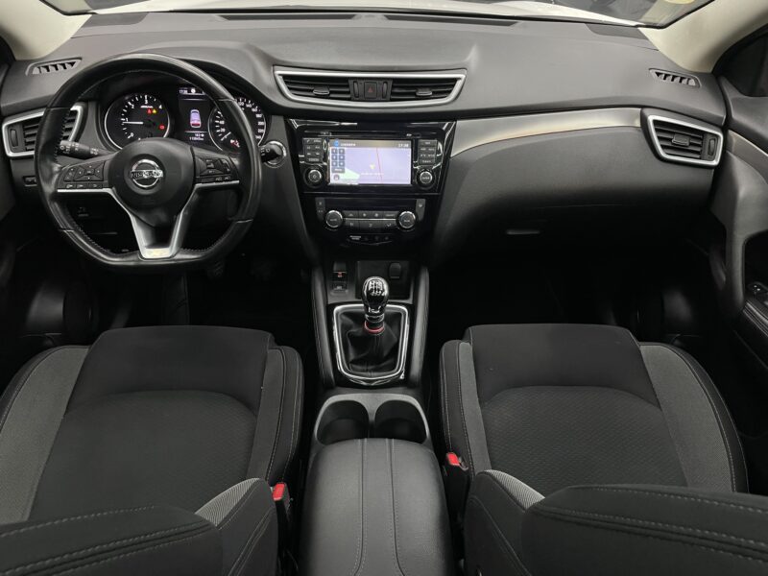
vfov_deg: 53.1
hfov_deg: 67.3
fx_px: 577
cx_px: 384
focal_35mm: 26
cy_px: 288
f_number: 1.6
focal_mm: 4.2
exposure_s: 1/50
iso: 100
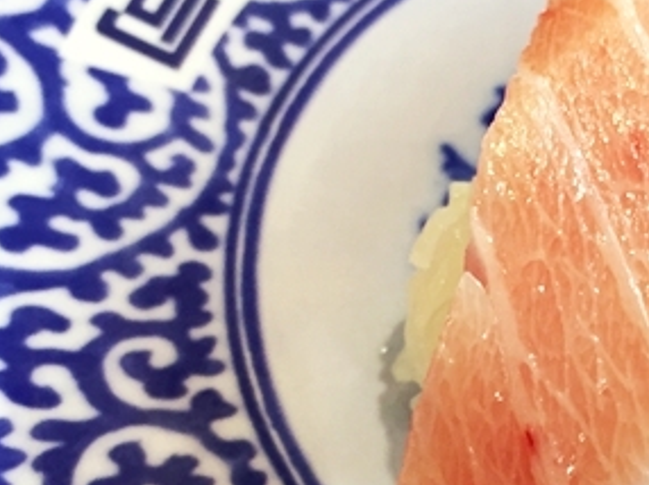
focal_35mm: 65
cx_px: 663
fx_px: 1218
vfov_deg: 22.5
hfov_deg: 27.9
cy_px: 310
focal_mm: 4.15
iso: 32
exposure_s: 1/33
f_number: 2.2
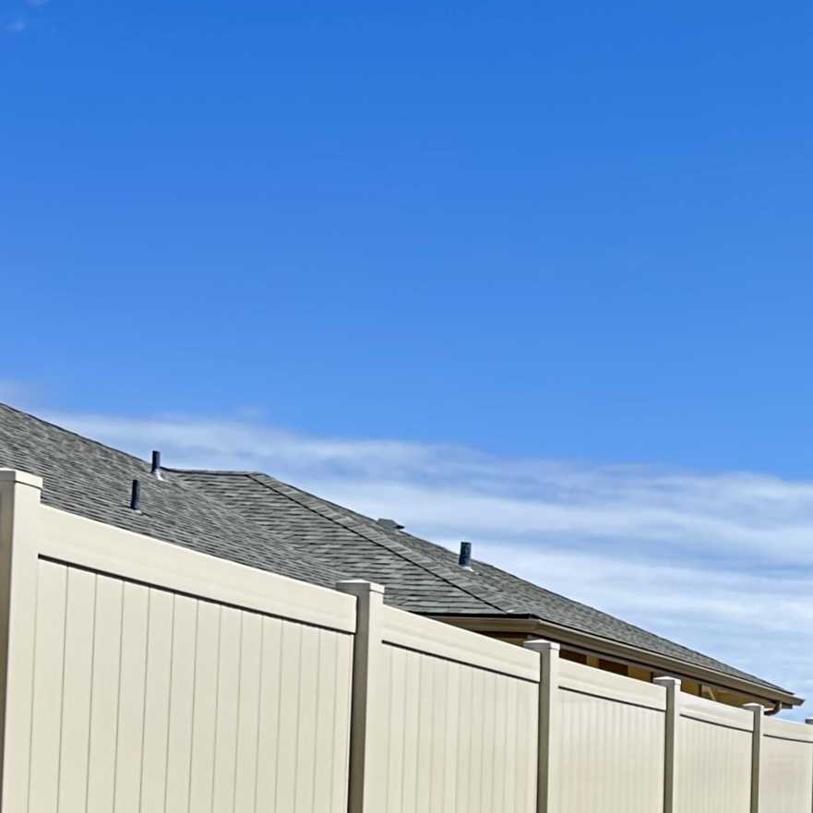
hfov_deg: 20.2
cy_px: 746
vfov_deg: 22.7
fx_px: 1966
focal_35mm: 74
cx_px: 1211
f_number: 1.78
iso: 80
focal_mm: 6.86
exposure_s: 1/1131
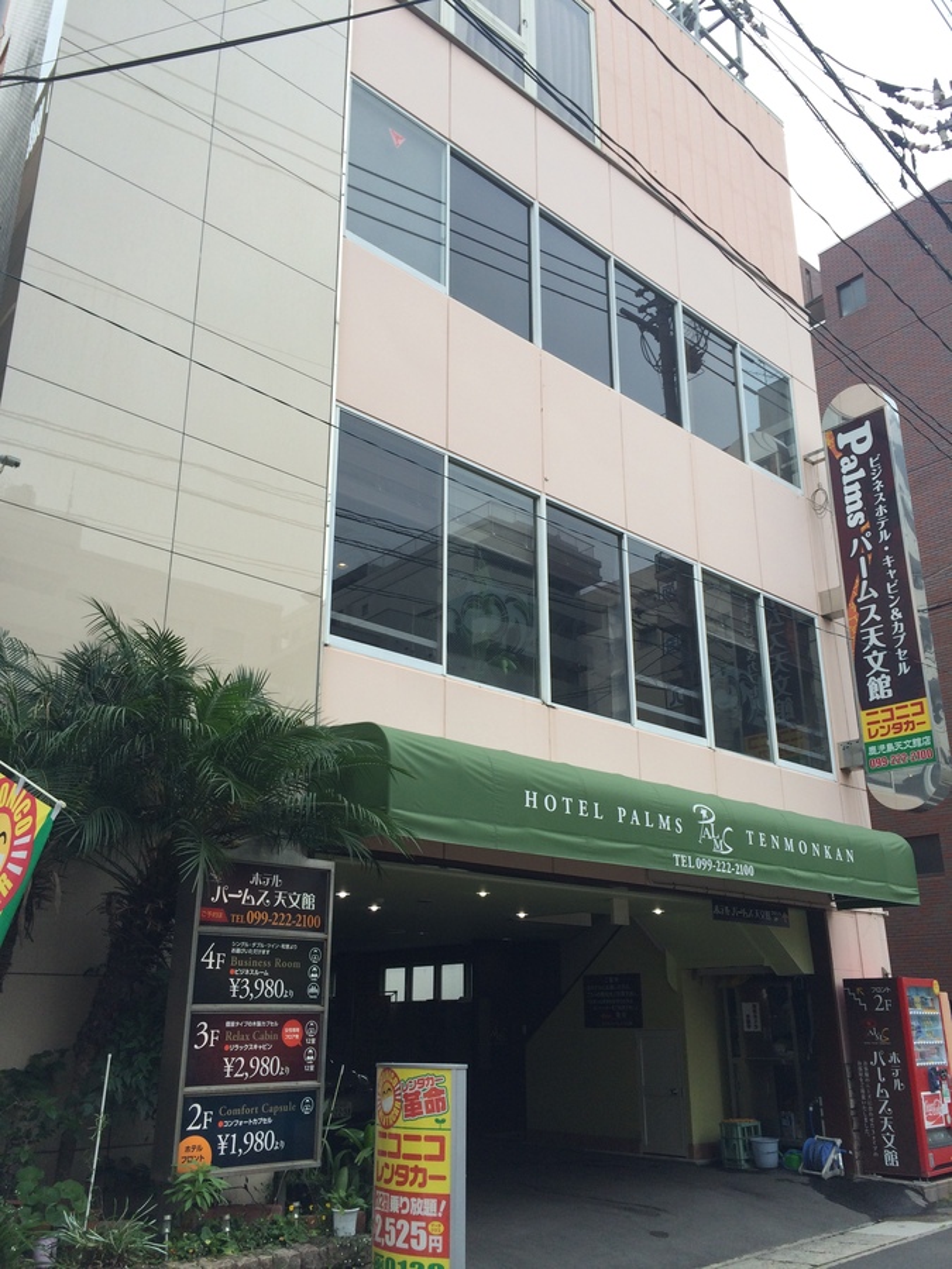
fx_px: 1100
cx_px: 476
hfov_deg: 46.8
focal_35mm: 30
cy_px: 634
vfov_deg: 60.0
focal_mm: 4.12
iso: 32
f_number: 2.2
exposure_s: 1/304
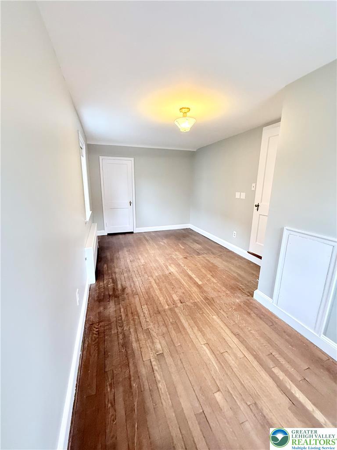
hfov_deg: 85.7
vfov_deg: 102.1
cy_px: 225
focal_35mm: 14
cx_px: 168
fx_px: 182
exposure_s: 1/60
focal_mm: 2.22
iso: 500
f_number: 2.2
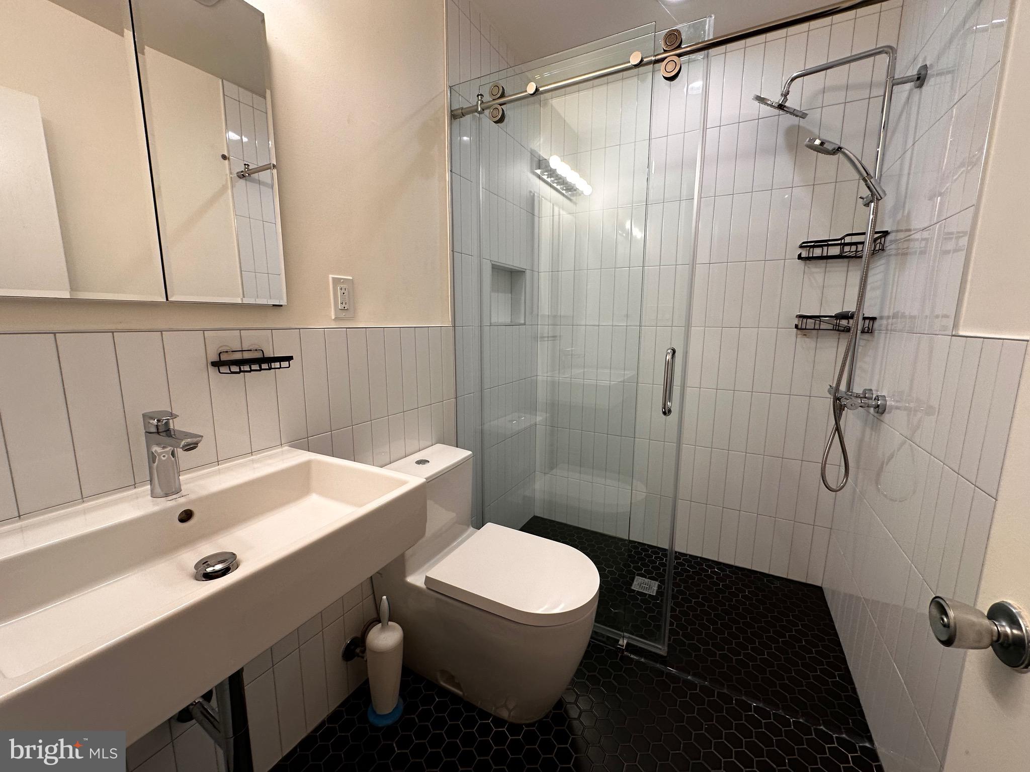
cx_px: 515
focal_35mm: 14
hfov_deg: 102.1
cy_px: 386
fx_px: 417
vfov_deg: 85.7
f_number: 2.2
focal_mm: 2.22
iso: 80
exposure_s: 1/120
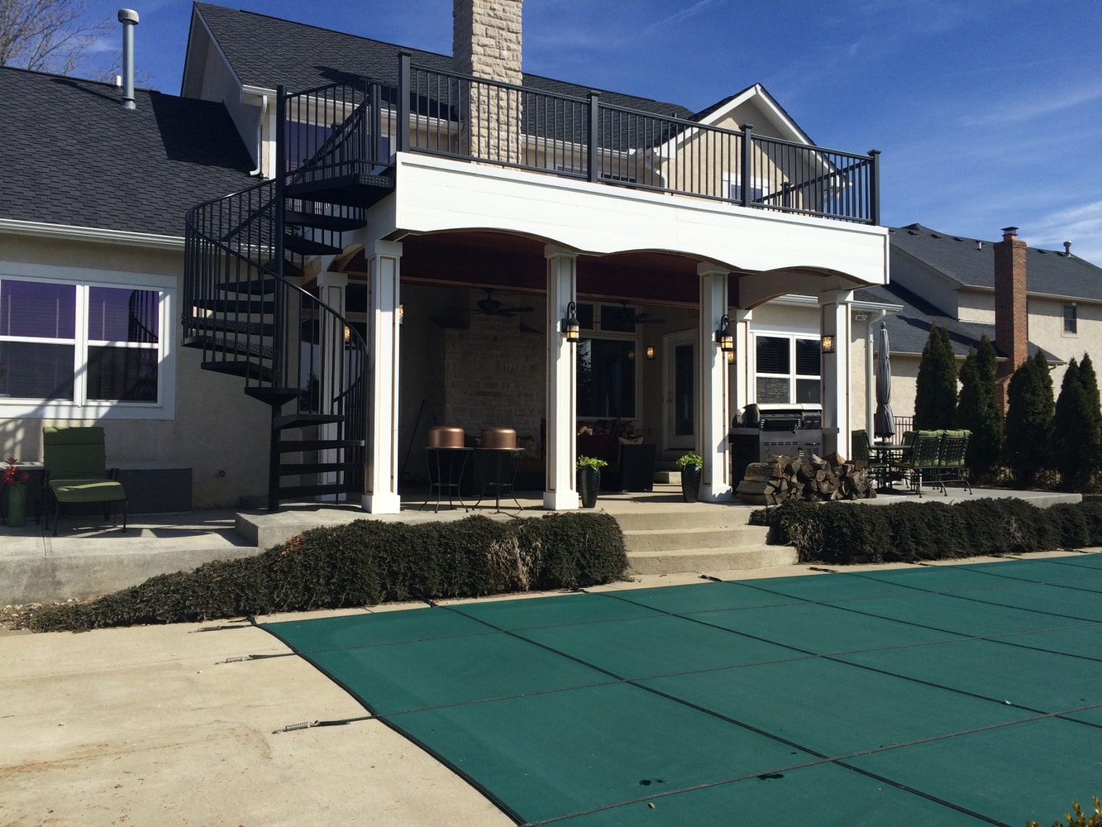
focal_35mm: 29
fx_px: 923
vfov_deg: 48.2
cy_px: 414
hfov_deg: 61.7
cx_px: 551
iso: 32
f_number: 2.2
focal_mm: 4.15
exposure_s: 1/3425
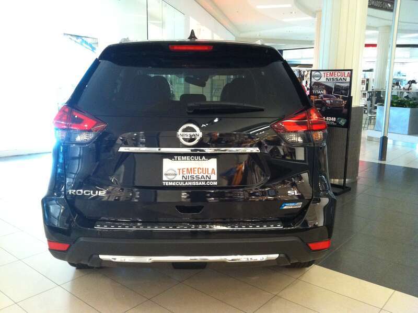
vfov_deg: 40.6
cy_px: 156
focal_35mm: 35
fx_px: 422
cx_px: 209
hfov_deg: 52.7
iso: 320
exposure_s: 1/15
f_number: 2.8
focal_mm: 3.85
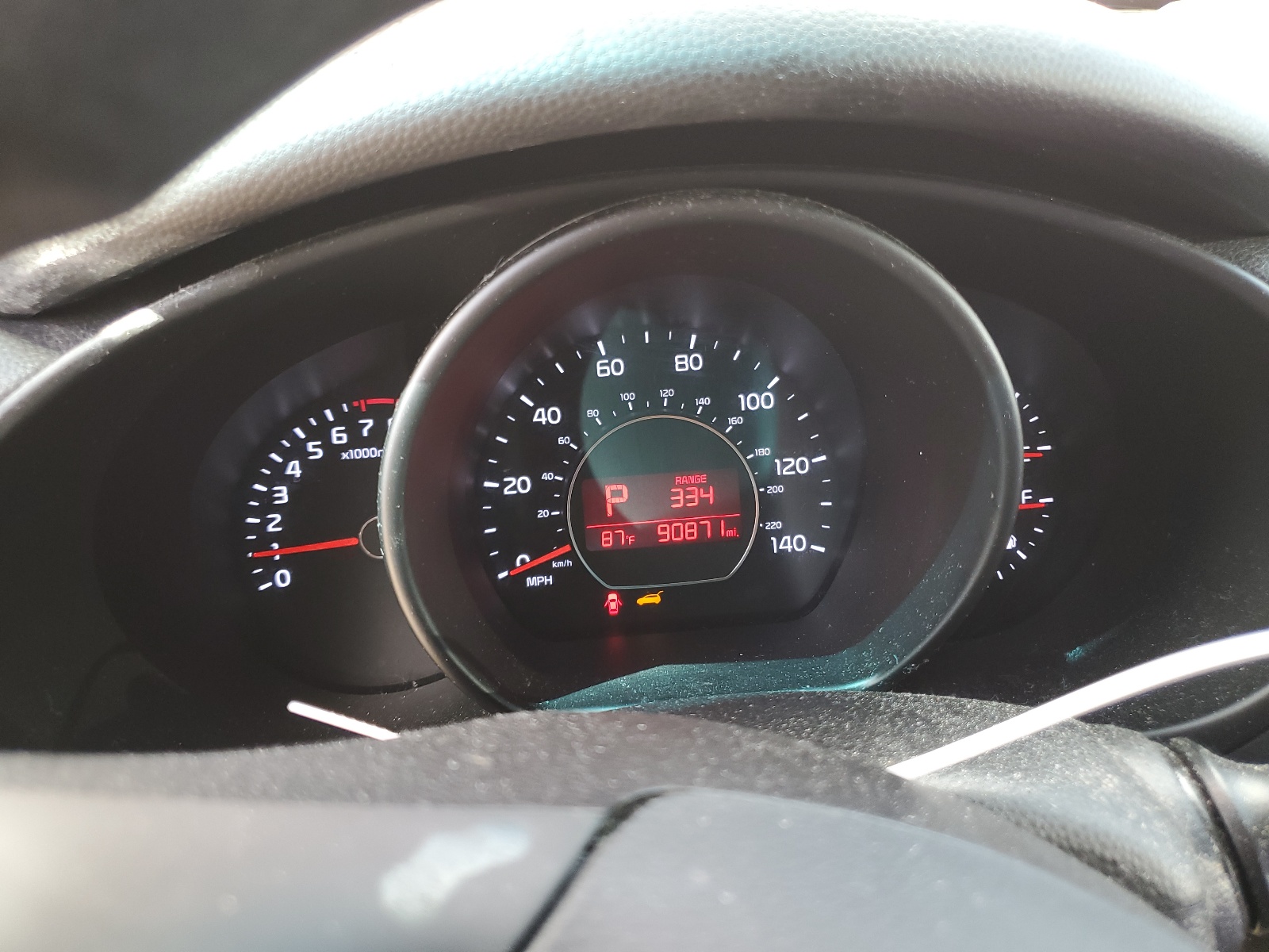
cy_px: 476
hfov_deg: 67.3
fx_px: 953
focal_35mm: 26
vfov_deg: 53.1
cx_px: 634
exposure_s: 1/60.2
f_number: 1.5
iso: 72
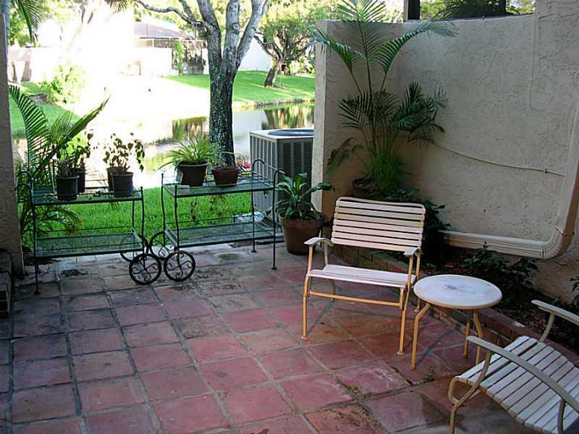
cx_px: 290
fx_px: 619
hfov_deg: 50.1
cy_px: 217
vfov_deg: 38.7
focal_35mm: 37
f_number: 2.7
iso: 100
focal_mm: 5.6
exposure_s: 1/39.4
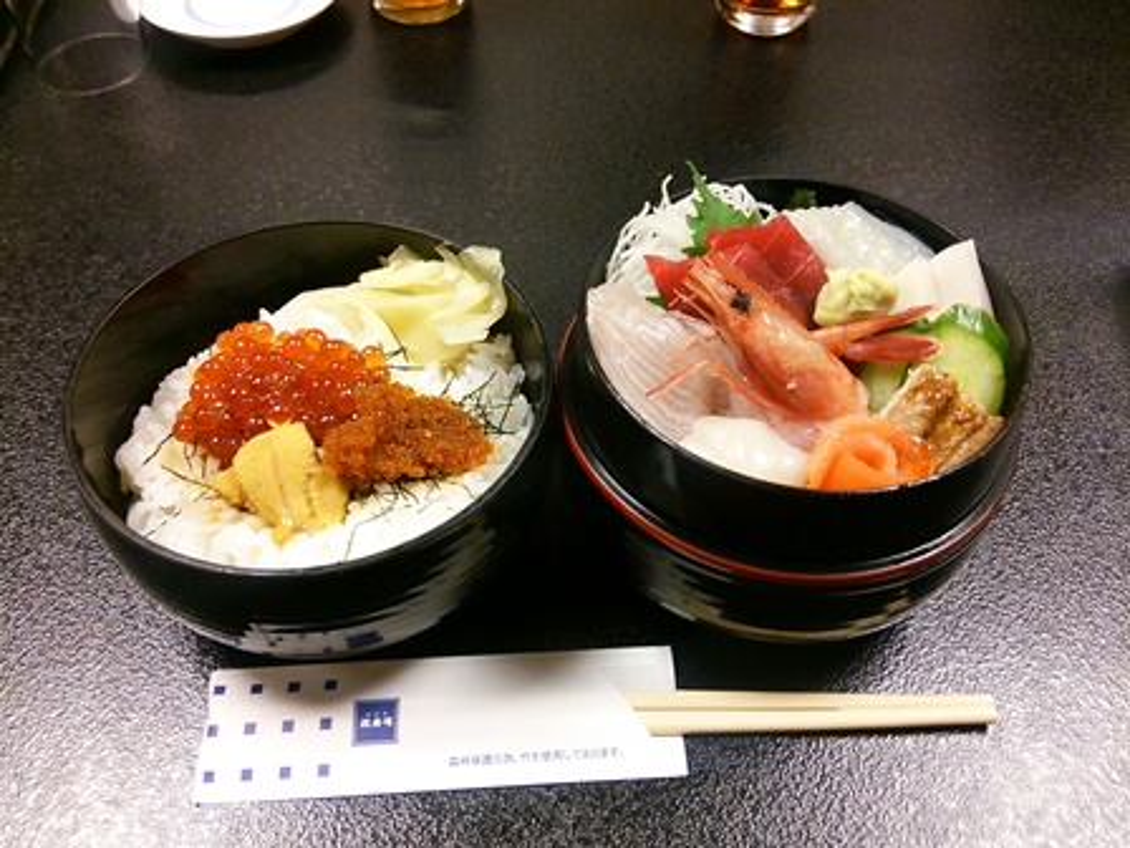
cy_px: 424
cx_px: 565
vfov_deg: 46.8
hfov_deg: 60.0
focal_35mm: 30
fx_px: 979
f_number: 1.94
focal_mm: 4.06
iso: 125
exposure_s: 1/25
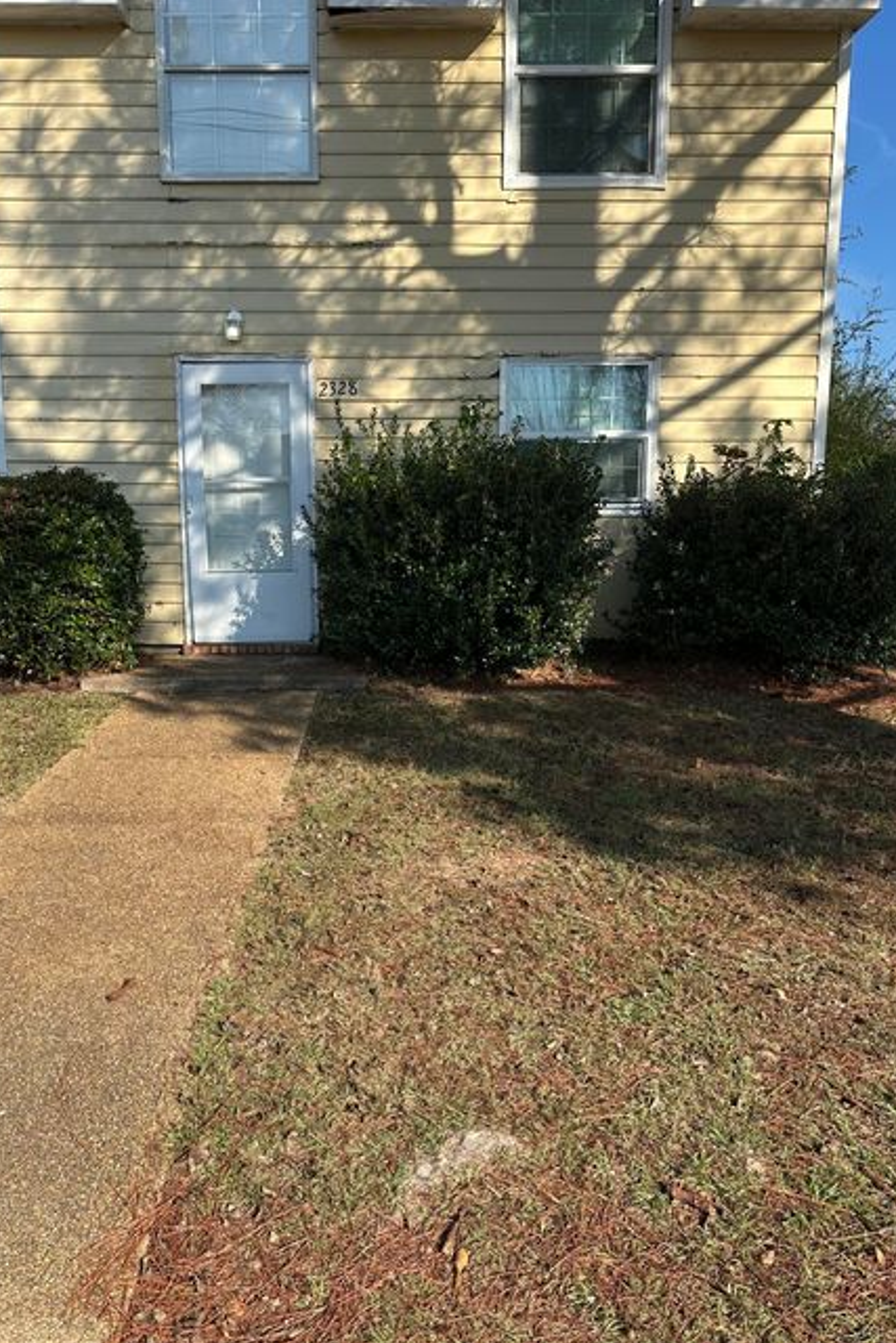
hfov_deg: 49.5
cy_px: 664
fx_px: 970
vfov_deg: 69.4
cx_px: 401
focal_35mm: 26
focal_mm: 6.86
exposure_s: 1/2660
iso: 80
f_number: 1.78
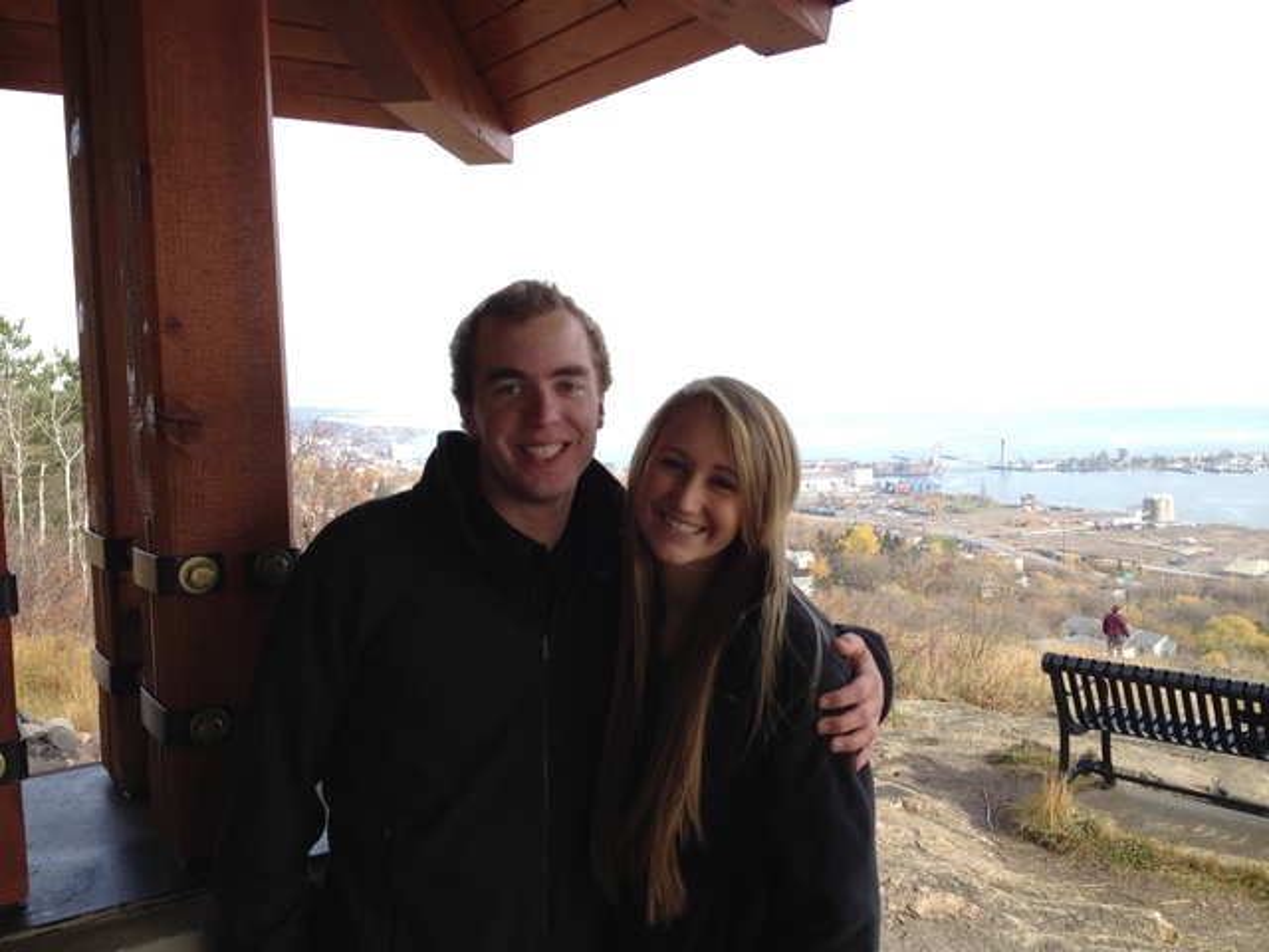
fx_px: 1283
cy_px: 476
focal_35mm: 35
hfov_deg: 52.6
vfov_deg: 40.7
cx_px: 634
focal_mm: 4.28
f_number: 2.4
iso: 50
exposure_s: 1/464
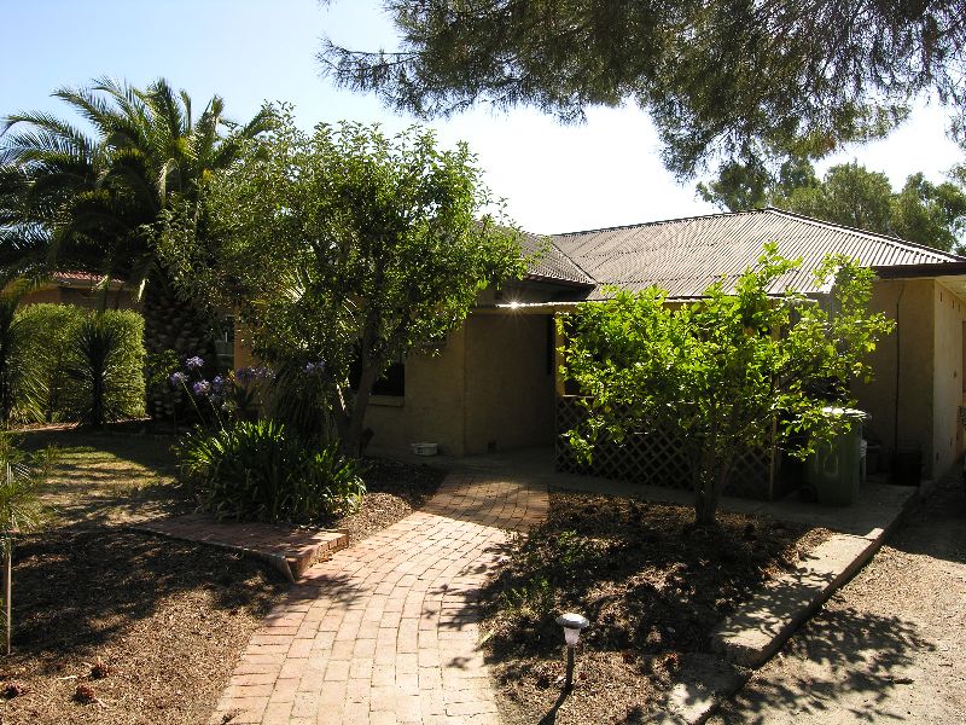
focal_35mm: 24
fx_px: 670
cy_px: 362
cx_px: 483
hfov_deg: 71.6
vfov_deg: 56.8
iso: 50
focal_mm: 6.1
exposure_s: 1/154
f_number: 5.1
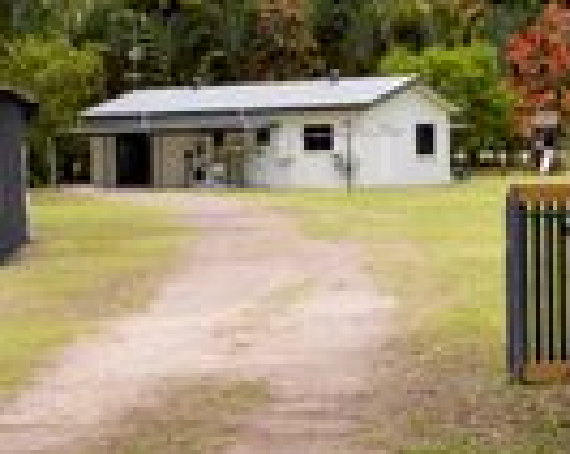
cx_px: 249
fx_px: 1398
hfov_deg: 23.0
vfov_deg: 18.4
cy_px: 156
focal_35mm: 83
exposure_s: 1/250
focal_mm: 25
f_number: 5.6
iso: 125
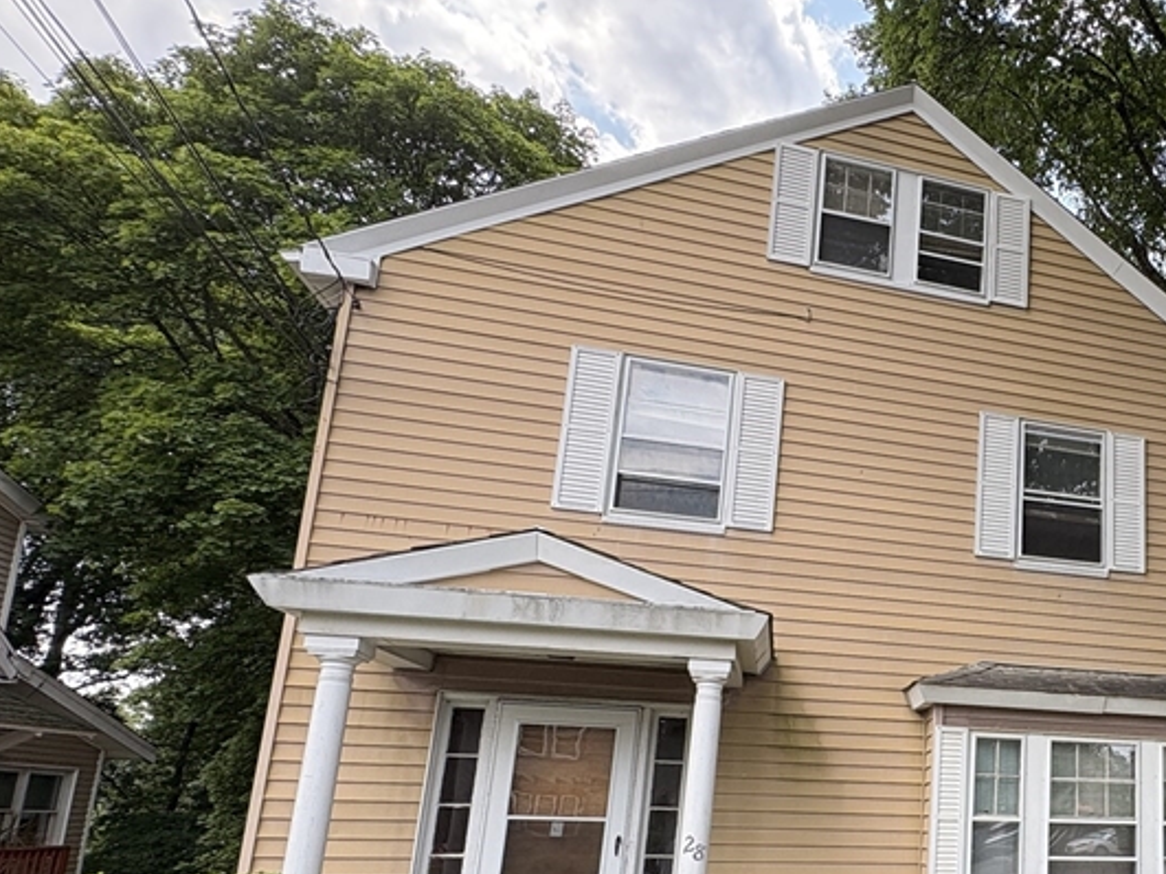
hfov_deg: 55.5
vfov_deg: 49.1
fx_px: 909
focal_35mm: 27
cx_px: 1076
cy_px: 665
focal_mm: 2.22
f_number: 2.2
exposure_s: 1/357
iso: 40
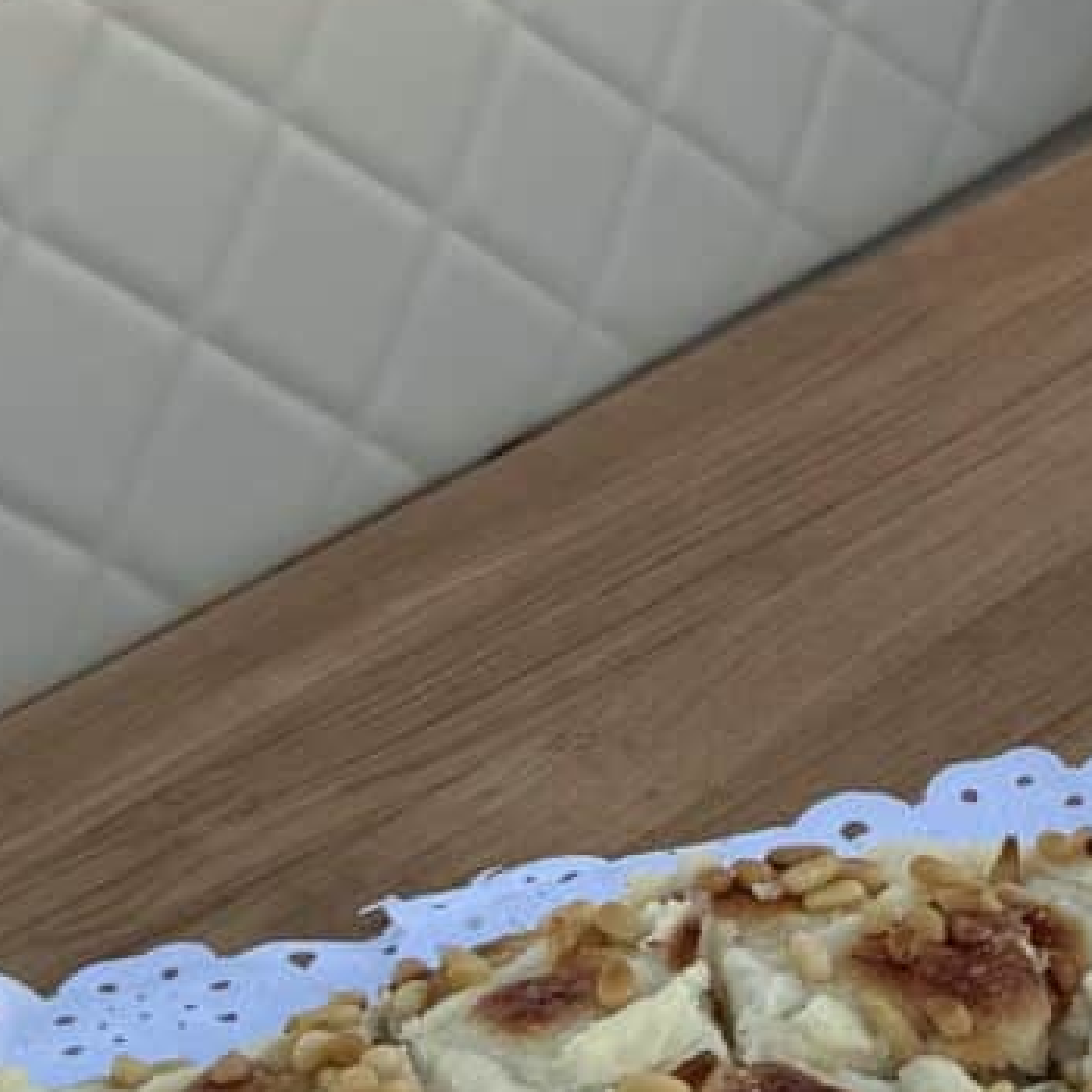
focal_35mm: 124
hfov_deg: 13.4
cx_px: 1526
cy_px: 206
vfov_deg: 14.0
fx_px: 4426
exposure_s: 1/938
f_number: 1.78
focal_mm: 6.86
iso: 80
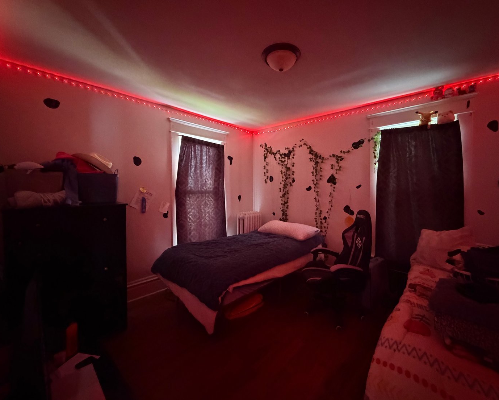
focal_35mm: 15
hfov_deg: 96.7
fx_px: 222
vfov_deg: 84.0
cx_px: 264
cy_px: 195
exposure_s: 1/30
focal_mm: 2.22
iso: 1600
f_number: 2.2
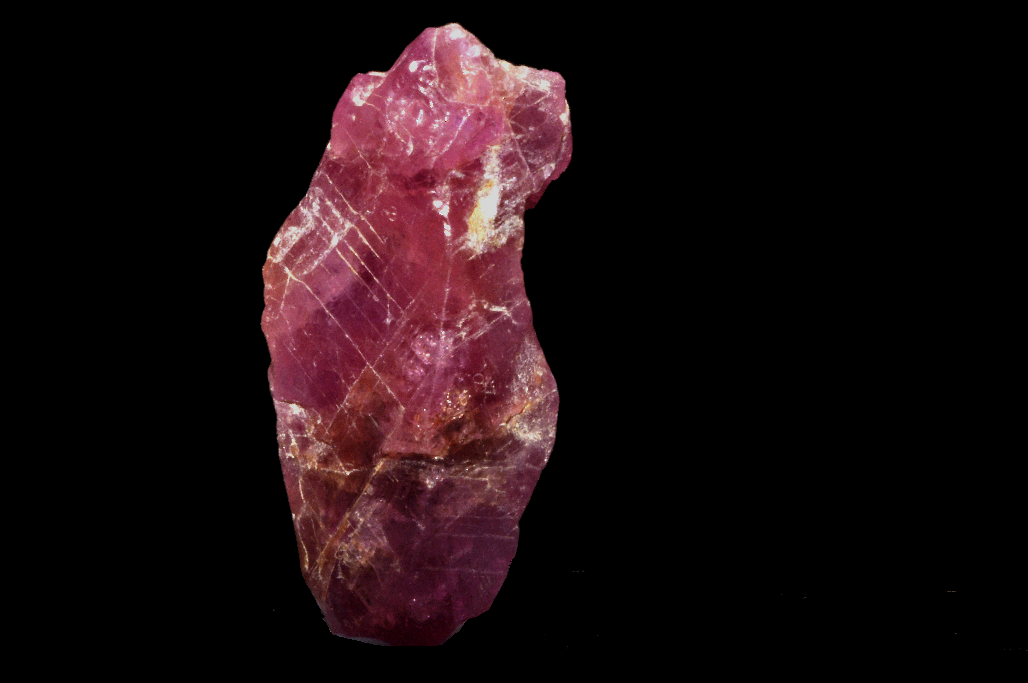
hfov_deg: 22.6
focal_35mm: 90
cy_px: 342
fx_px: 2567
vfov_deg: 15.2
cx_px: 514
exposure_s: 1/60
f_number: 57
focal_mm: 60
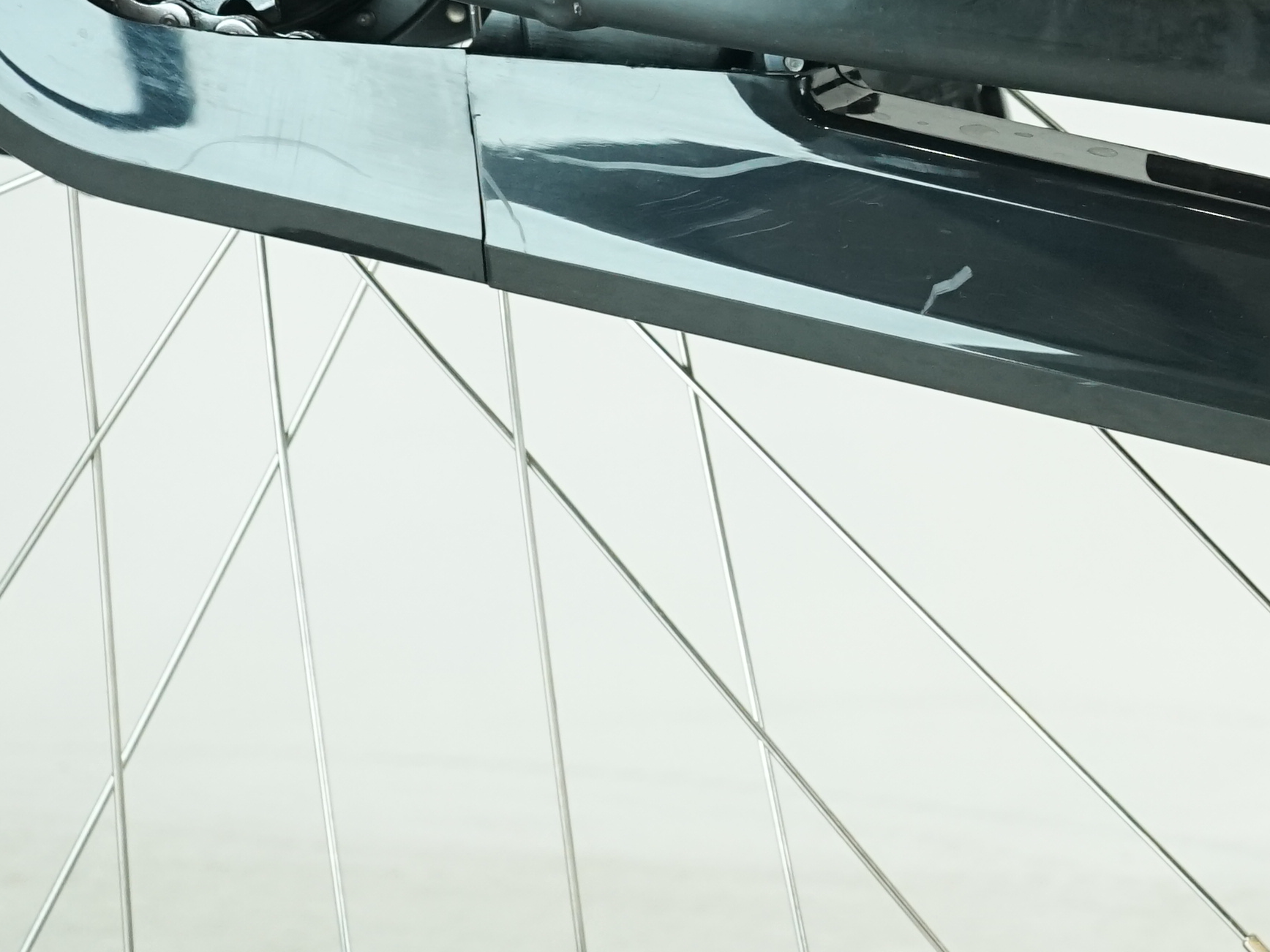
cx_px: 1930
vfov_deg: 13.1
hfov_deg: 15.9
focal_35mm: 113
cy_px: 220
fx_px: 4146
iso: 1600
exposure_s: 1/200
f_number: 5.6
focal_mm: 34
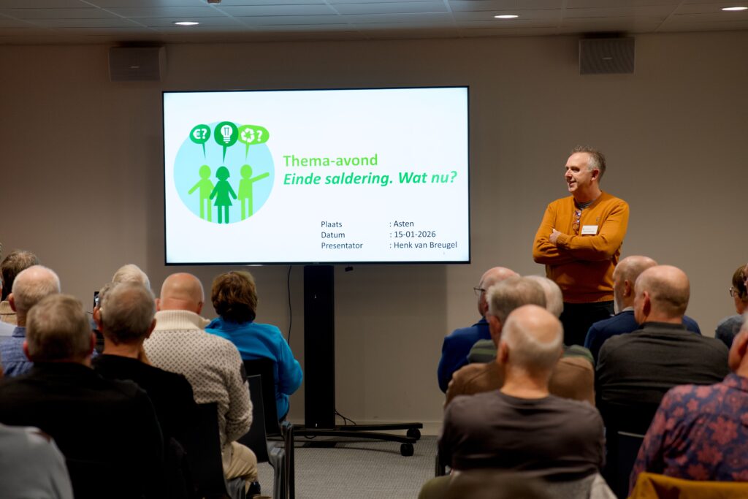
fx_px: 1455
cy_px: 250
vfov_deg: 19.5
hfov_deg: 28.8
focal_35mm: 70
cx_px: 374
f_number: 2.8
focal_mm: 70
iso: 320
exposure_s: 1/80
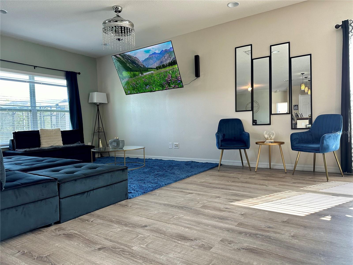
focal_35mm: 24
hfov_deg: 71.6
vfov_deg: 56.8
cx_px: 176
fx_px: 245
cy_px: 132
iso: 160
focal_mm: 6.86
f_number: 1.78
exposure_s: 1/120
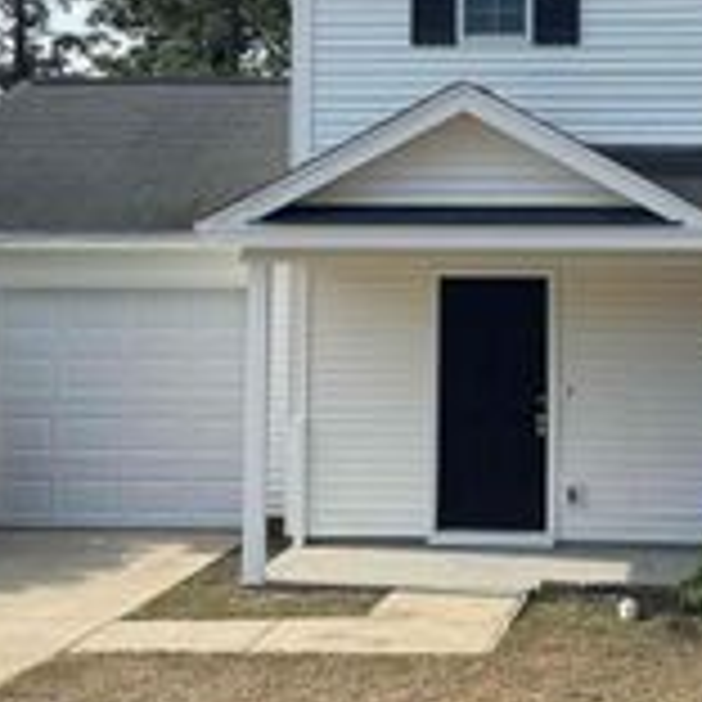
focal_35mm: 68
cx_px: 526
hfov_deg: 25.1
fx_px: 1560
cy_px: 164
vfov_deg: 25.0
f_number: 1.78
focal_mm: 6.76
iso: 80
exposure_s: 1/4608
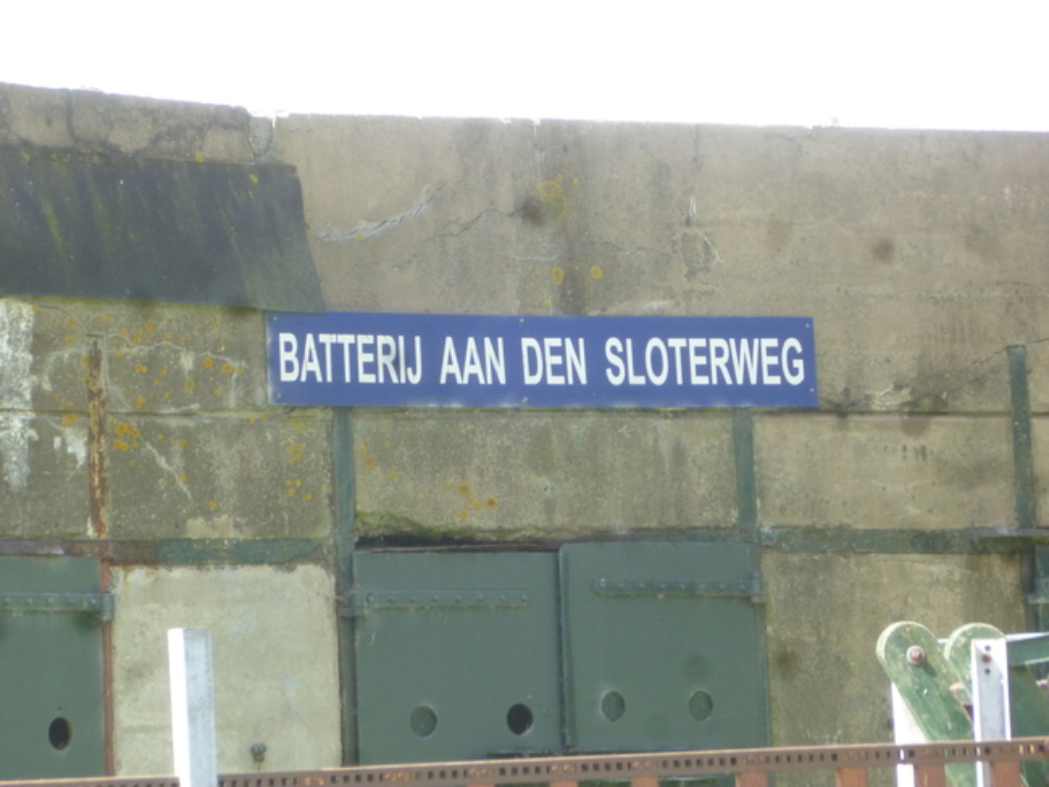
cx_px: 524
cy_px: 394
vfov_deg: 6.6
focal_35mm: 224
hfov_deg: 8.8
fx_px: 6791
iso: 320
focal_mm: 40
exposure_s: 1/125
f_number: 5.9
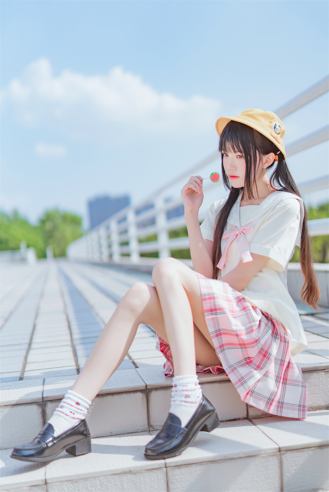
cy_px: 246
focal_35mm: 50
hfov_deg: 27.0
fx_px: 685
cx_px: 164
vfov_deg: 39.6
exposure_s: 1/4000
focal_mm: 50
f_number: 1.4
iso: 100
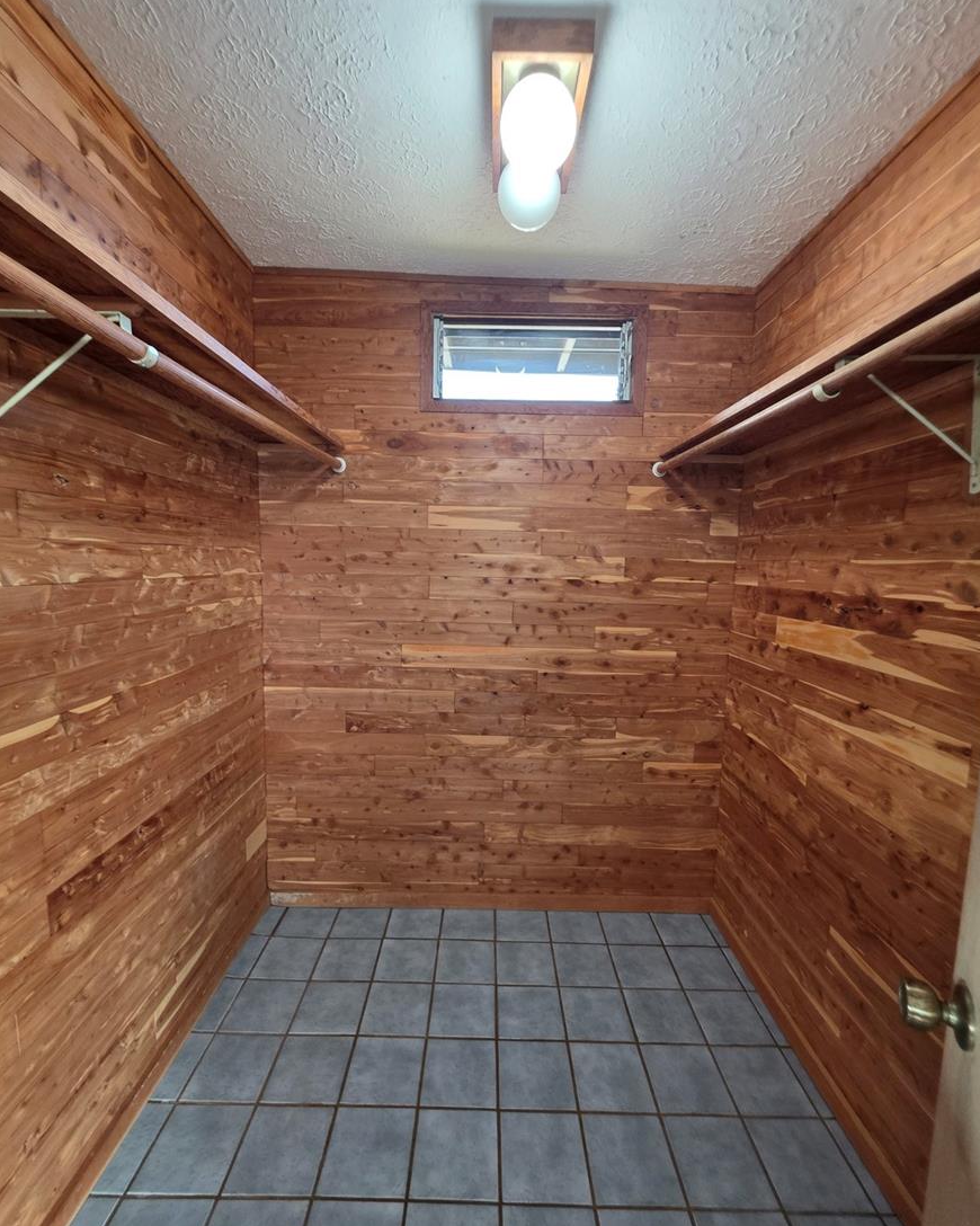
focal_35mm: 14
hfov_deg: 88.0
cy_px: 634
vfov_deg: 100.7
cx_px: 487
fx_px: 508
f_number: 1.9
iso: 400
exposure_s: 1/60
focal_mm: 2.2
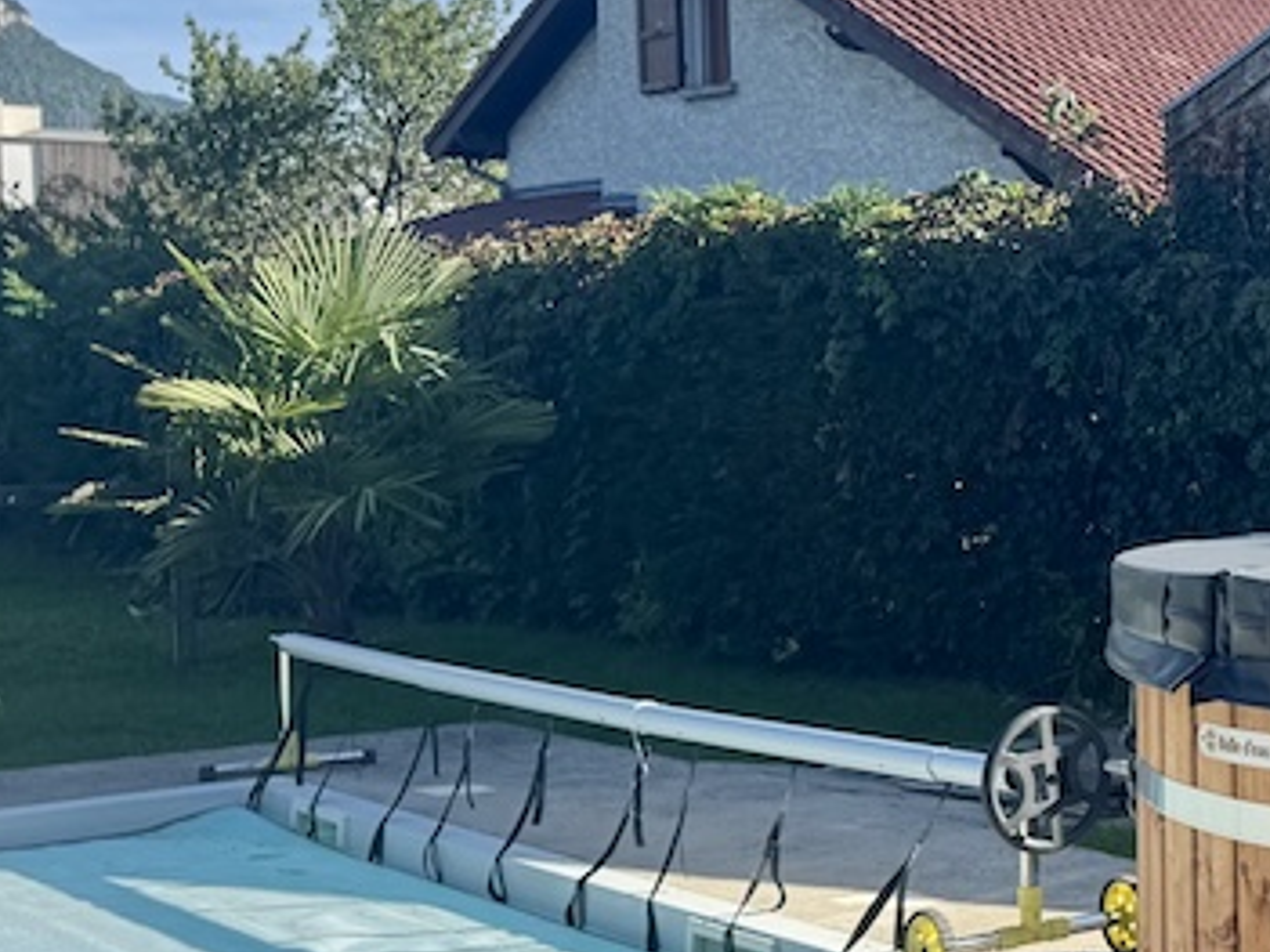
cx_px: 1596
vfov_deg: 21.0
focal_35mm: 70
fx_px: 2567
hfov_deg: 24.6
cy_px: 481
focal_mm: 6.76
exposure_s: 1/3096
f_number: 1.78
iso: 80
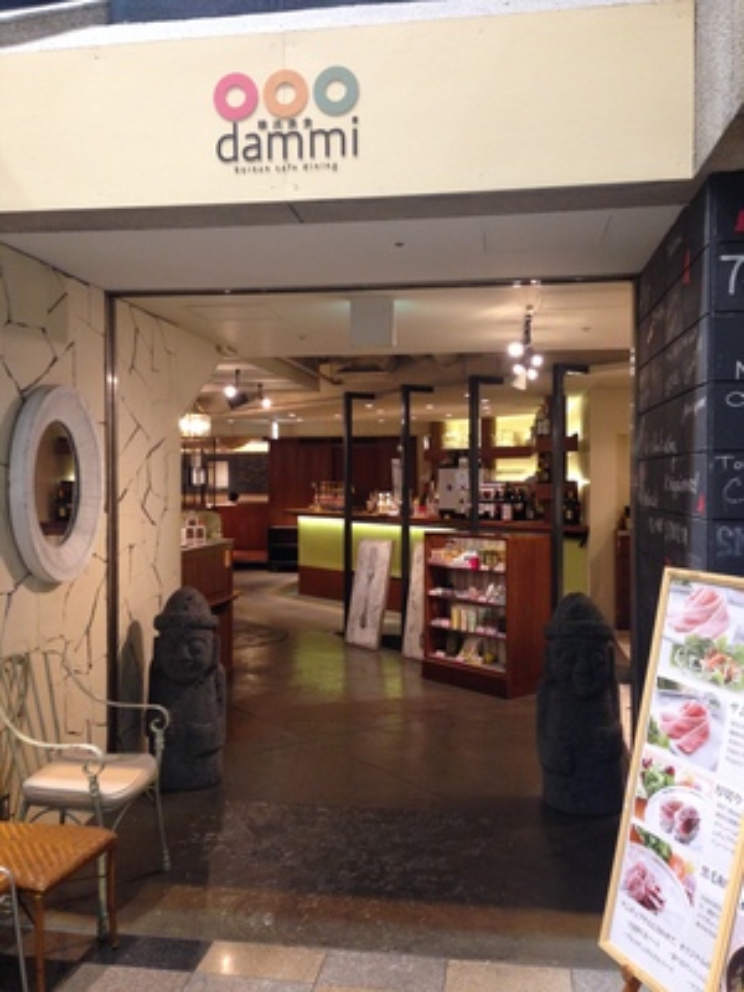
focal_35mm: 33
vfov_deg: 55.4
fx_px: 946
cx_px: 372
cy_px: 496
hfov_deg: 42.9
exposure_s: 1/20
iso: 160
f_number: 2.4
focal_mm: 4.12
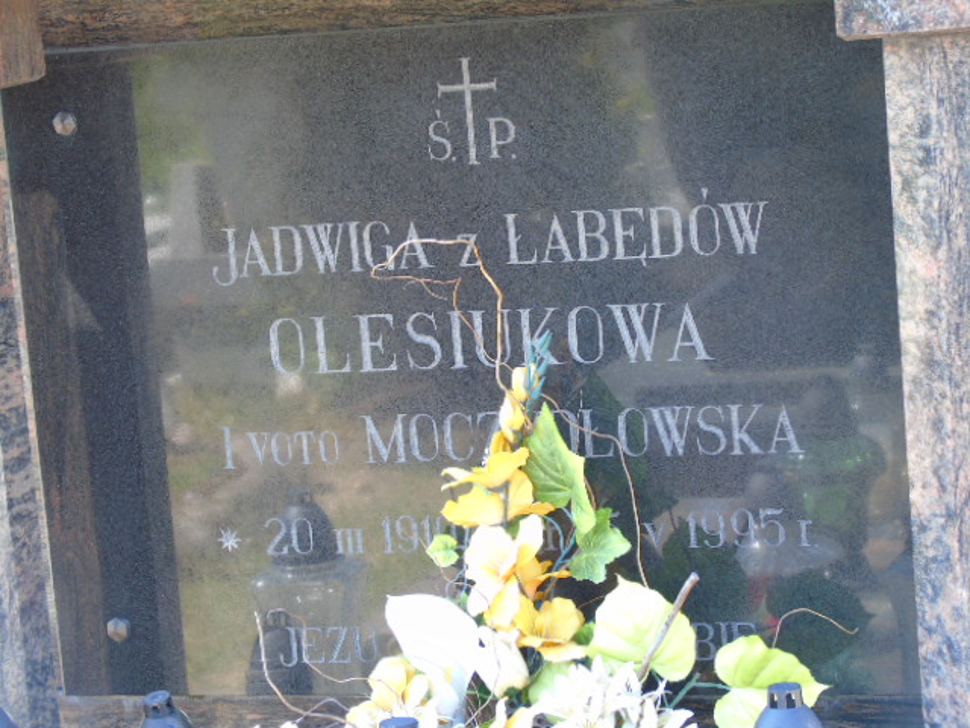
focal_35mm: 108
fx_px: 3026
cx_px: 485
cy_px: 364
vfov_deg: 13.7
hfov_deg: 18.2
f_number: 4.4
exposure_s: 1/30
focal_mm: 19
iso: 100
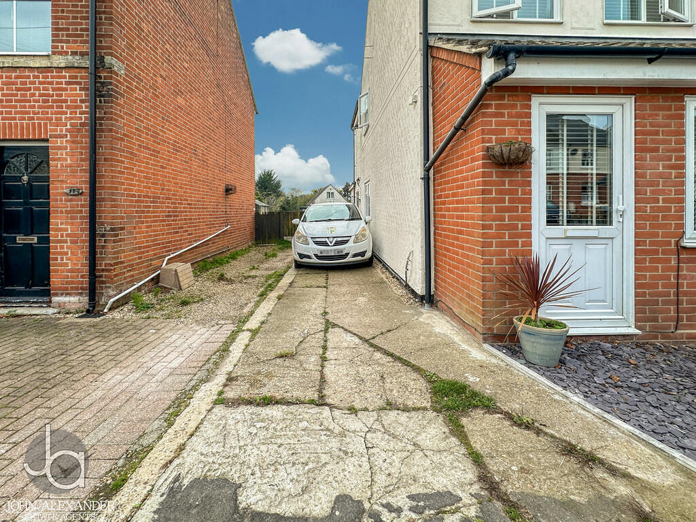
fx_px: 281
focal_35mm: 14
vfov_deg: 85.7
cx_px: 348
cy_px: 261
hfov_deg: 102.1
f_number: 2.2
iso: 40
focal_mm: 2.22
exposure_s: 1/320
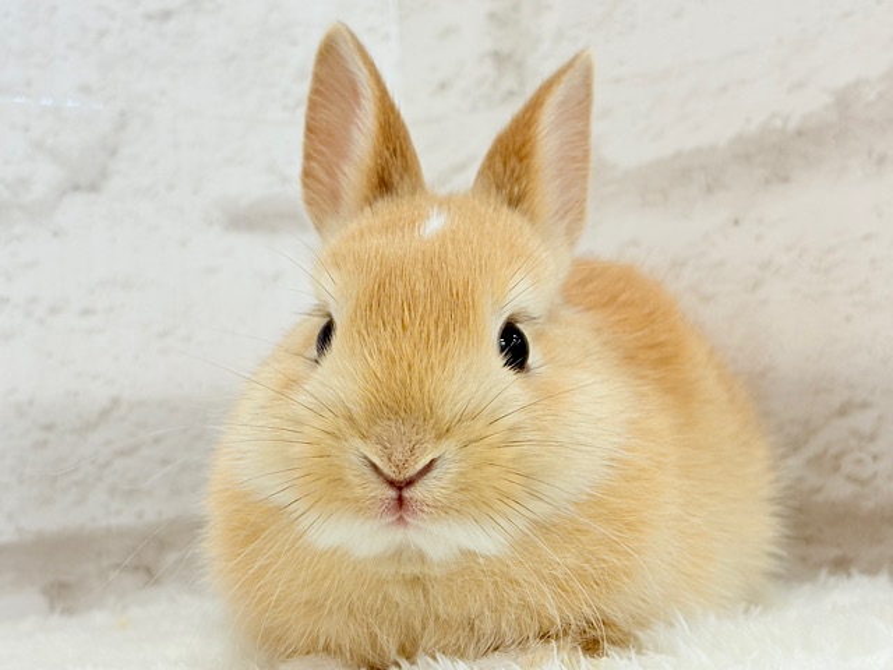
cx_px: 446
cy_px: 335
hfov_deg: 36.8
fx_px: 1341
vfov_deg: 28.0
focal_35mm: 52
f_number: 1.6
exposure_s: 1/100
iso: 80
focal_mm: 5.96
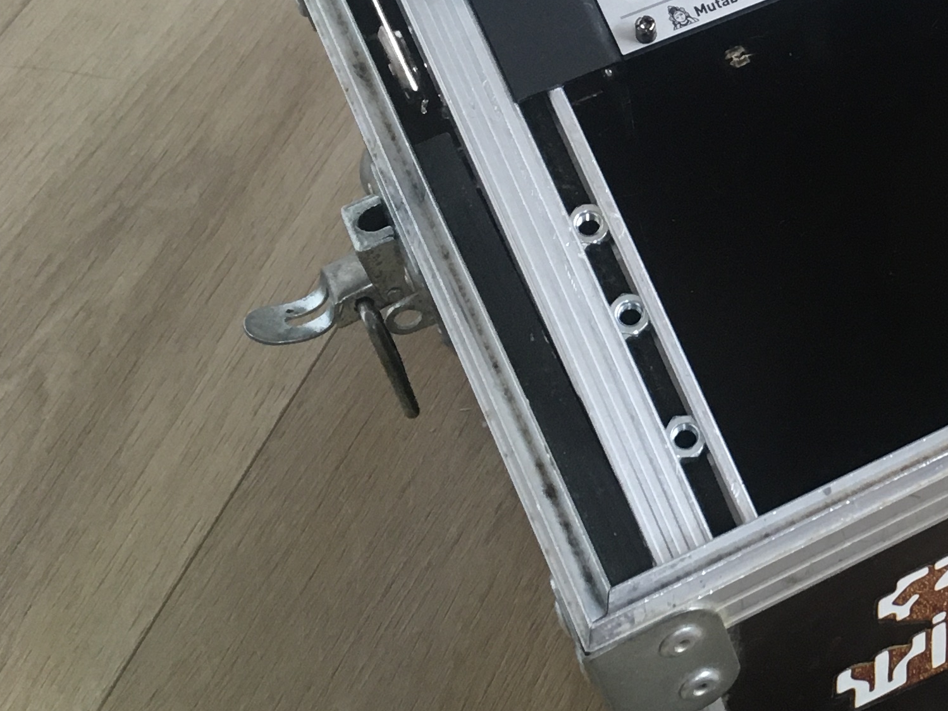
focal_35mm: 78
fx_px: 2136
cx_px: 1215
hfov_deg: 22.5
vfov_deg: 18.5
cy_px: 39
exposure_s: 1/33
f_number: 2.2
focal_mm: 4.15
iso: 100
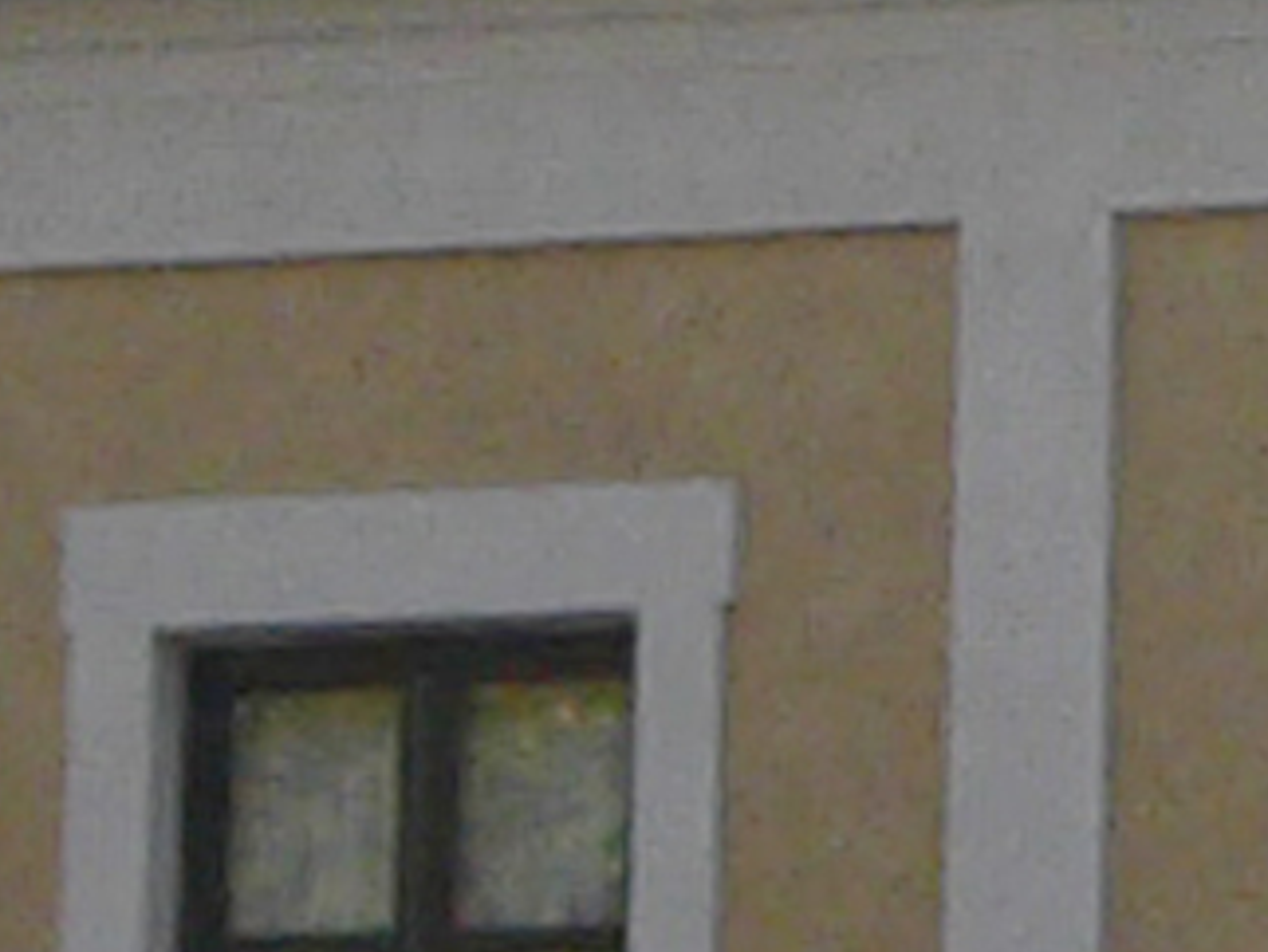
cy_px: 972
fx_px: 10484
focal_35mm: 286
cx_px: 1815
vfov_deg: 5.2
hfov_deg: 6.8
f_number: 4
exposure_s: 1/500
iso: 80
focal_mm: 6
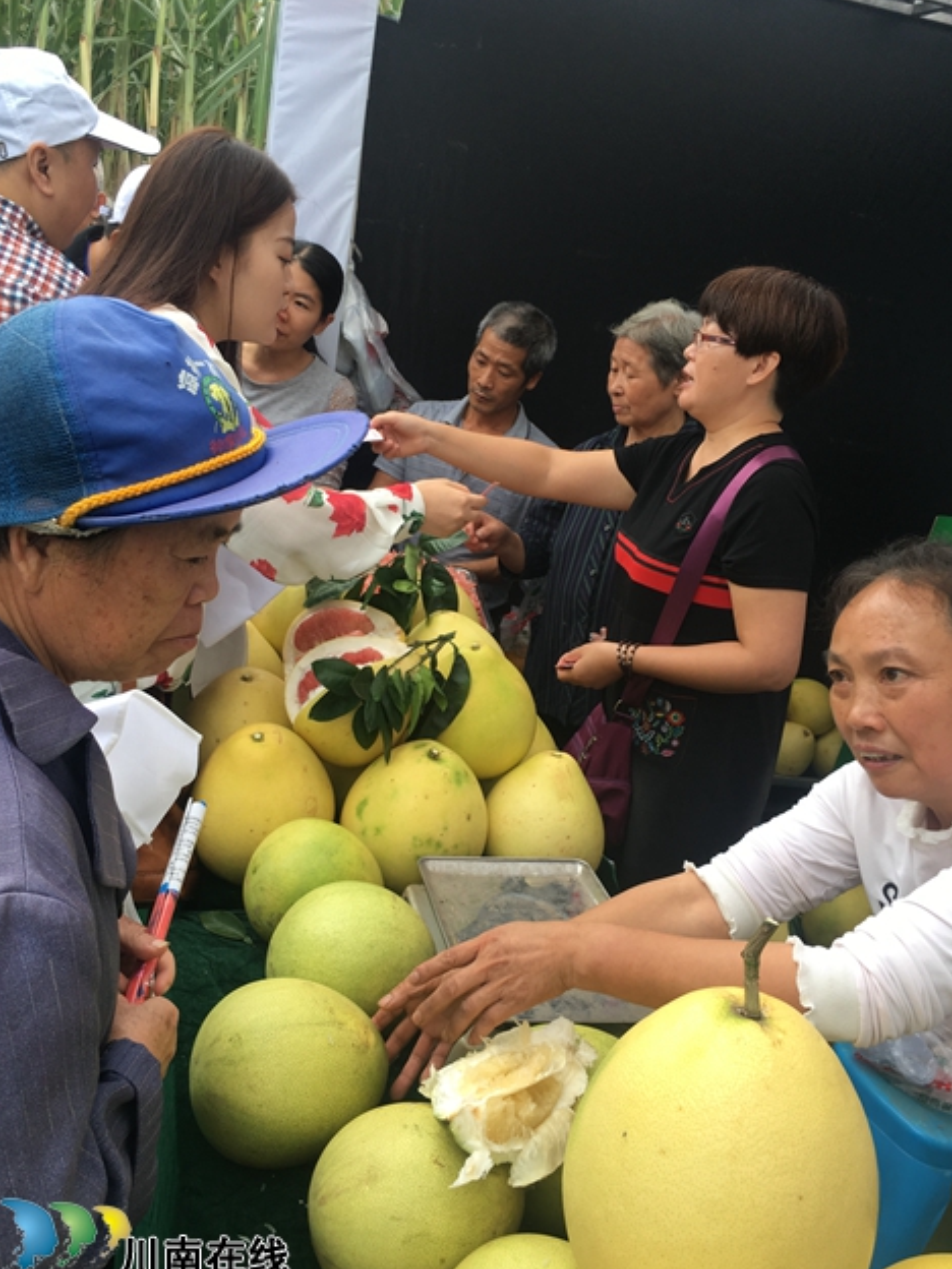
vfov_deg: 58.4
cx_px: 462
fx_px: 1137
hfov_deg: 45.4
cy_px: 640
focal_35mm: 31
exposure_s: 1/105
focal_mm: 4.15
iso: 25
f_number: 2.2
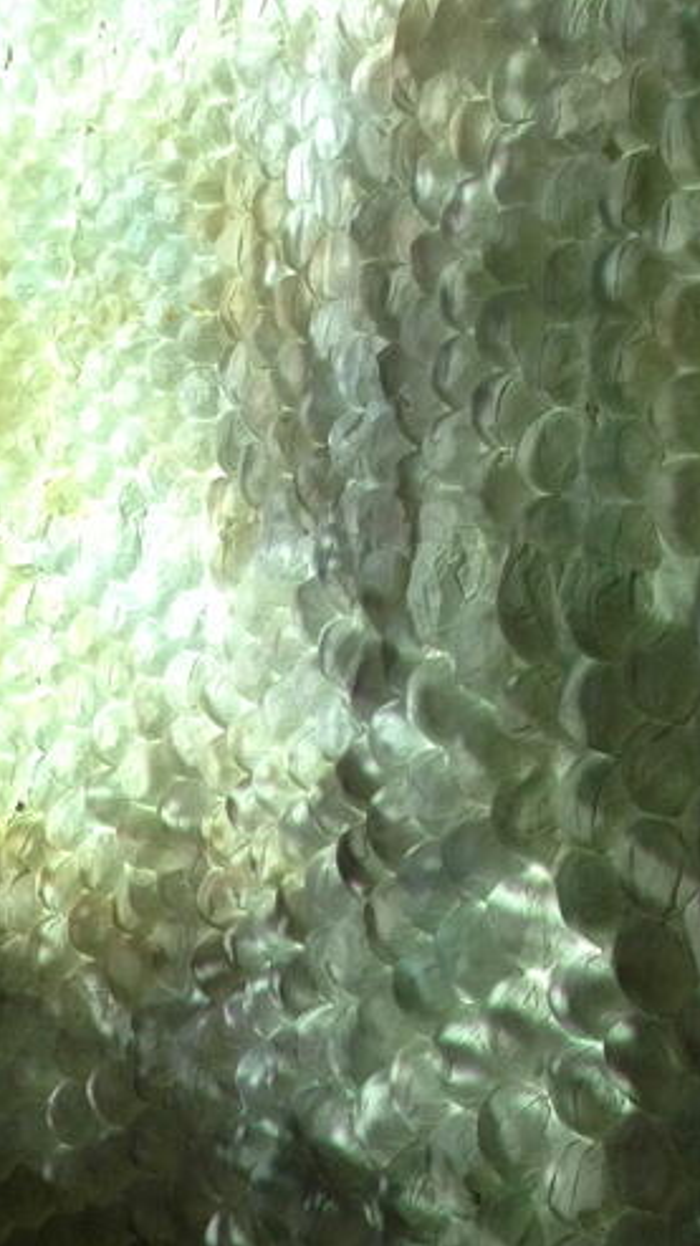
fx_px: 1849
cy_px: 301
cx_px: 278
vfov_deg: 36.3
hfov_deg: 21.4
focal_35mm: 56
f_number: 2.4
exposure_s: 1/20
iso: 125
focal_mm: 4.12
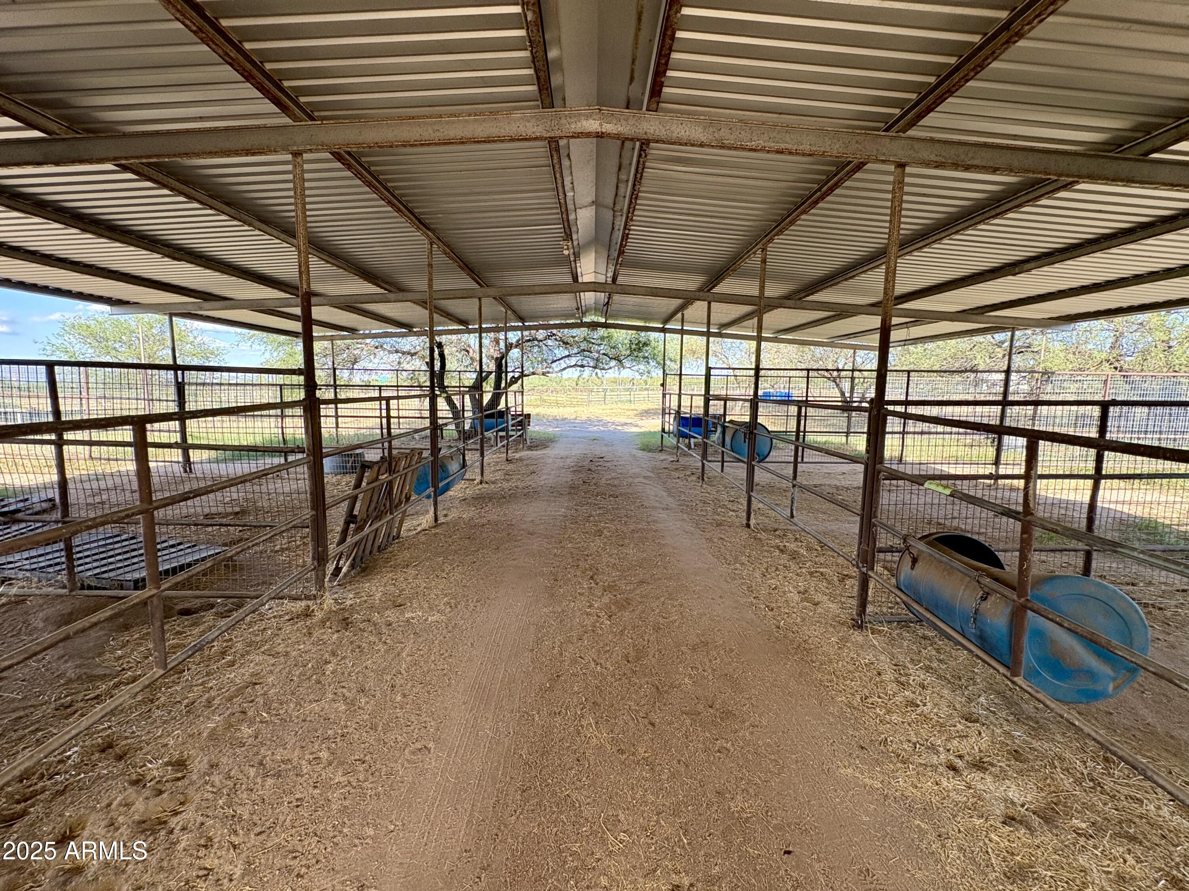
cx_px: 594
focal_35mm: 14
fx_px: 481
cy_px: 446
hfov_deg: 102.1
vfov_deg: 85.7
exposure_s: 1/239
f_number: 2.2
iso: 64
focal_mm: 2.22
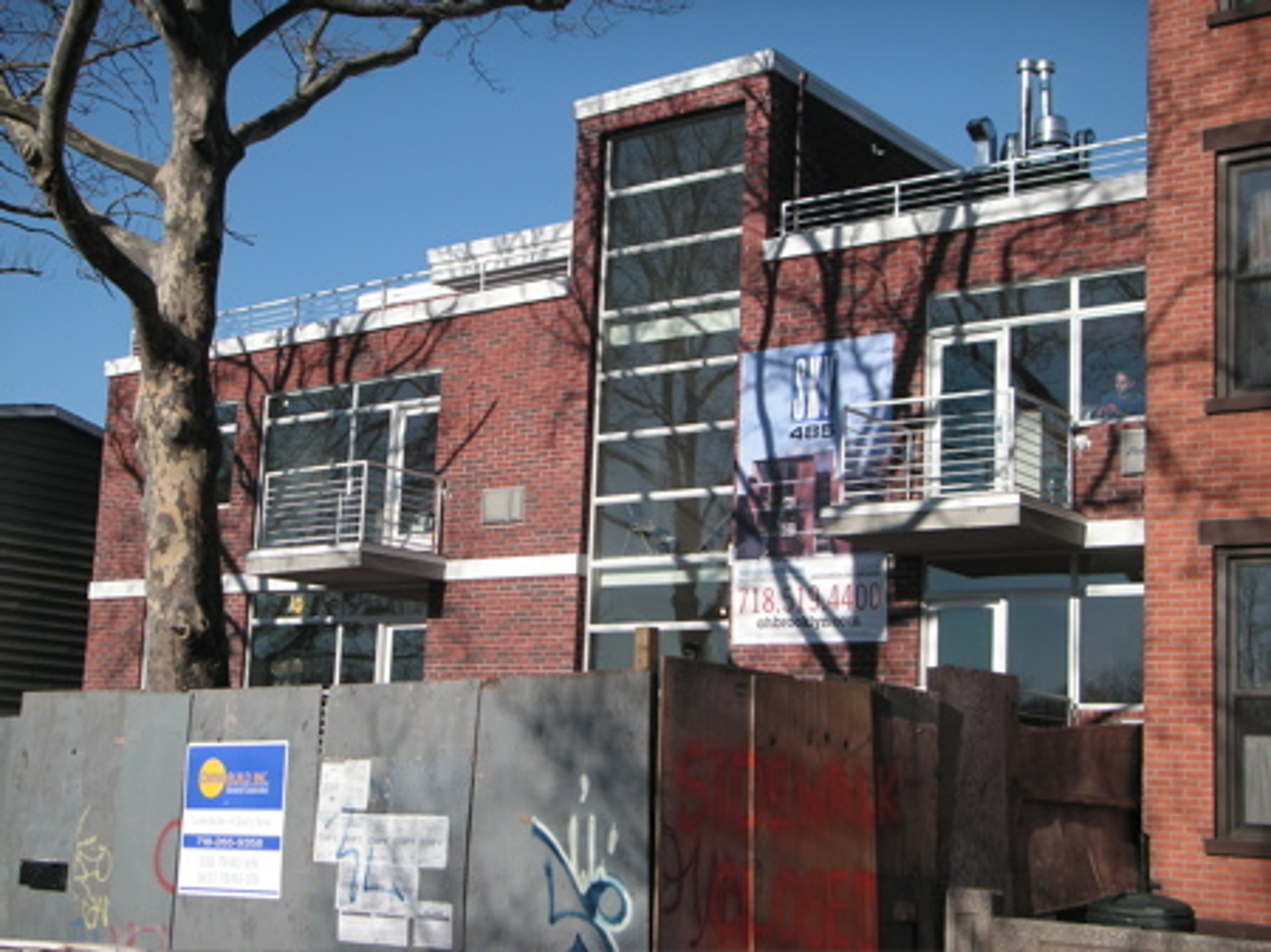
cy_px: 476
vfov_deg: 29.6
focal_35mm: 49
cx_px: 636
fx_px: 1798
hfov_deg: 38.9
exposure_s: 1/750
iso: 50
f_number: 3.6
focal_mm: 8.2
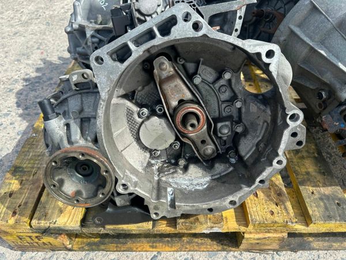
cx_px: 173
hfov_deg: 71.6
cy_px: 130
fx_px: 240
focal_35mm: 24
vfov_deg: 56.8
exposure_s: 1/1393
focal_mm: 6.86
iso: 80
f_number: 1.78
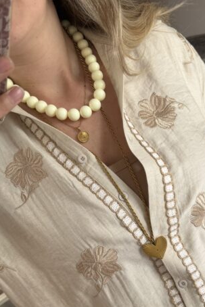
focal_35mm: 44
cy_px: 216
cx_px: 137
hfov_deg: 30.3
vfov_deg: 43.5
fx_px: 376
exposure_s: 1/121
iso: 160
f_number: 1.78
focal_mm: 6.76
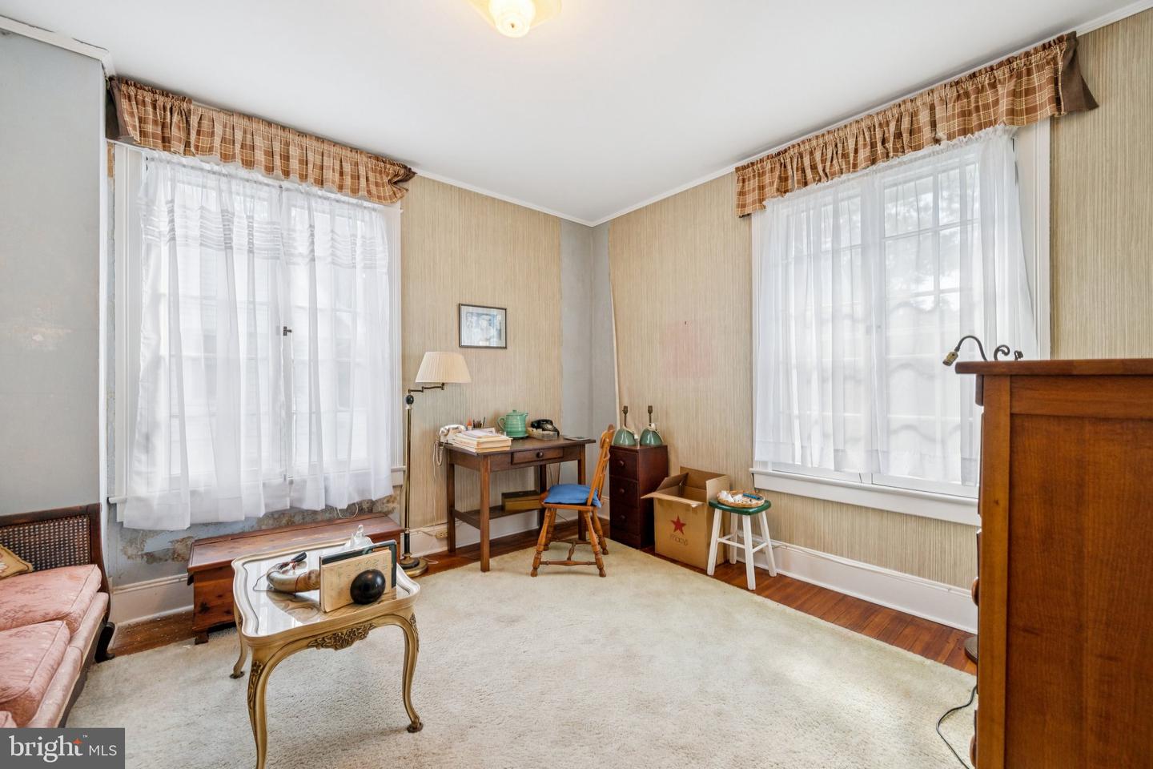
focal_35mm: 14
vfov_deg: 81.2
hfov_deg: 104.3
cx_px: 576
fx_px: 448
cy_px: 384
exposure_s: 1/40
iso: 400
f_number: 7.1
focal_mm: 14
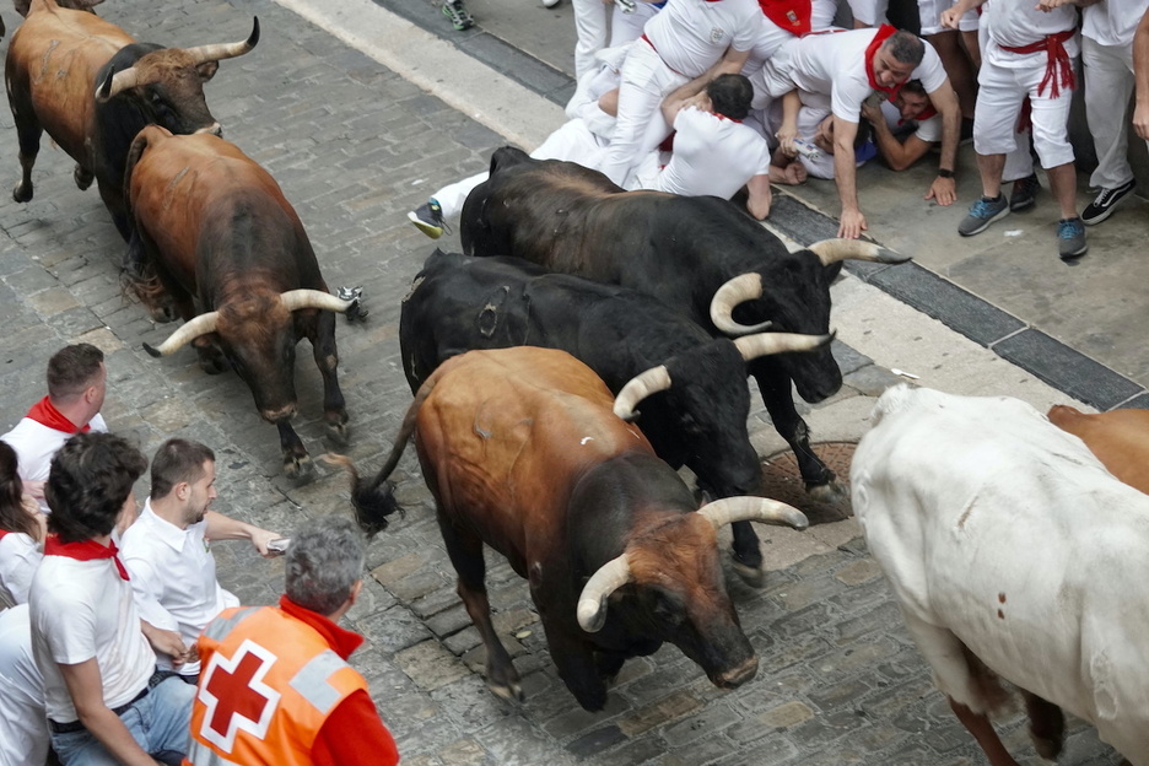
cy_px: 383
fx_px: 3351
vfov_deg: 13.0
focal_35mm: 105
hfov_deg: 19.5
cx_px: 574
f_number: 4.5
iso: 2000
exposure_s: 1/320
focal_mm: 70
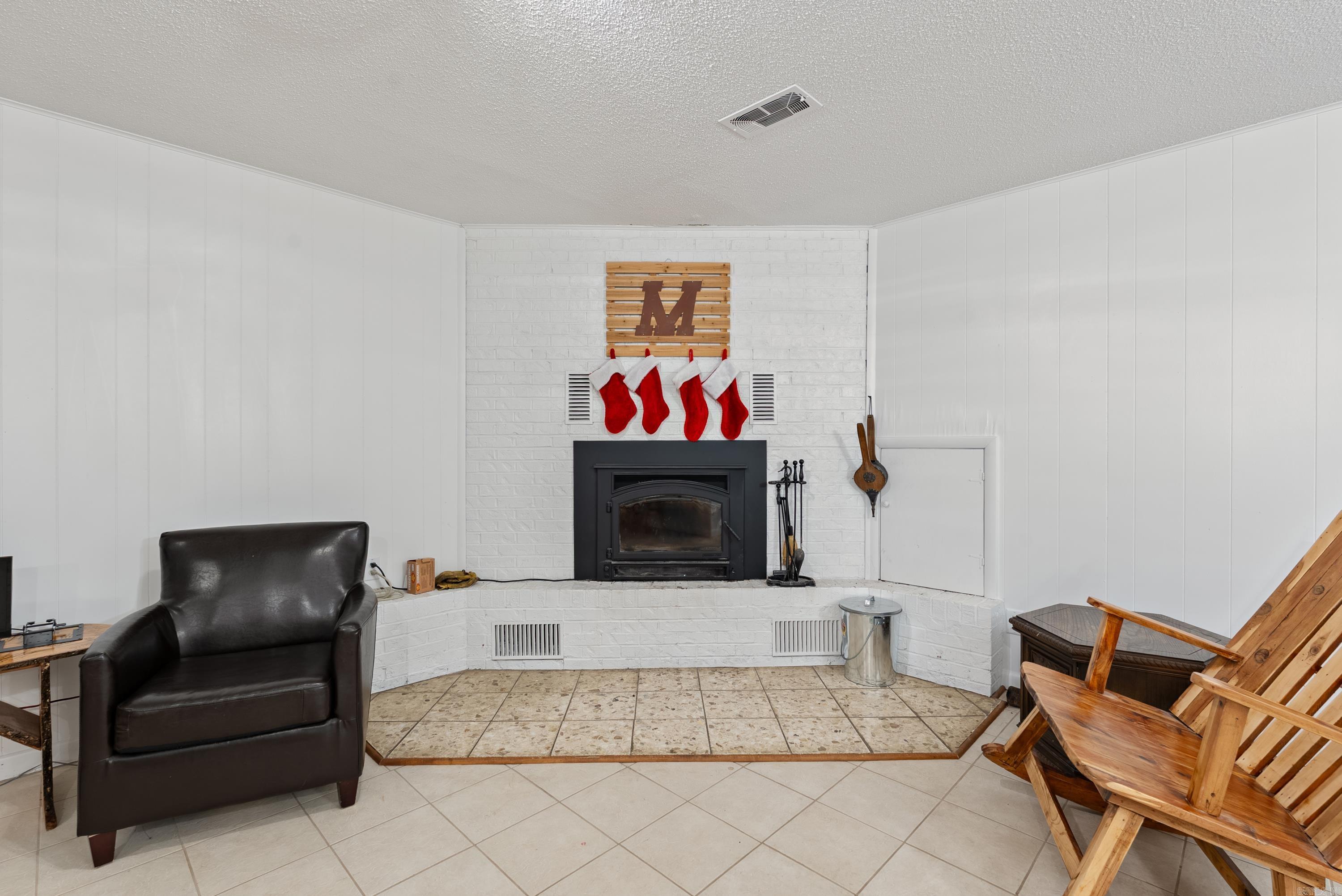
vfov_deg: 73.8
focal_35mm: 16
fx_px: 597
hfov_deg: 96.7
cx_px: 671
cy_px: 448
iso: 250
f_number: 9
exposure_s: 4
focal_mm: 16
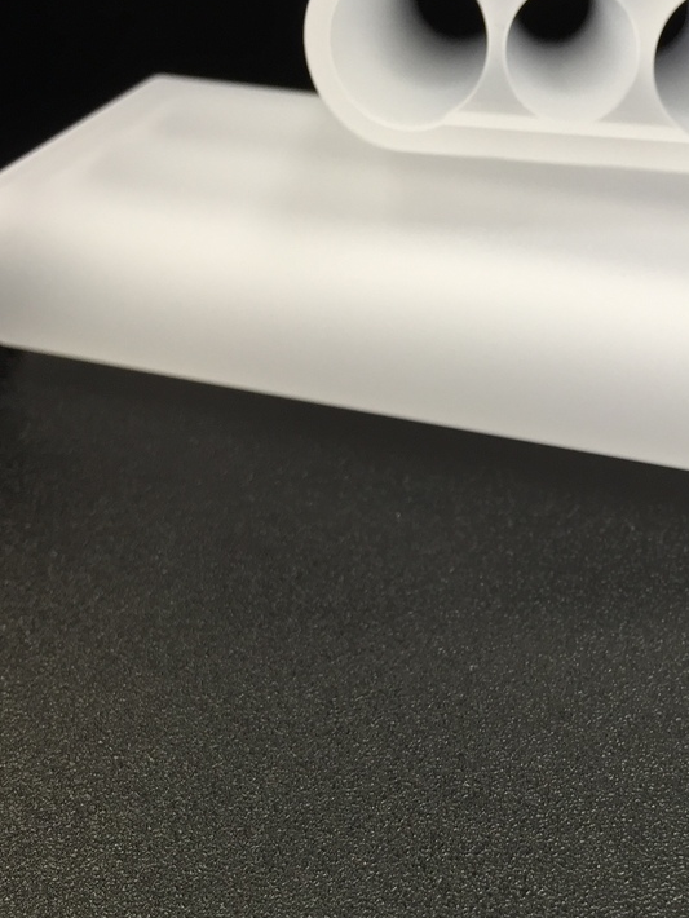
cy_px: 596
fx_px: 1300
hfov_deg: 29.1
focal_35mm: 49
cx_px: 540
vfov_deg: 38.5
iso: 64
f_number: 2.2
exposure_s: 1/30
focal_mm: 4.15
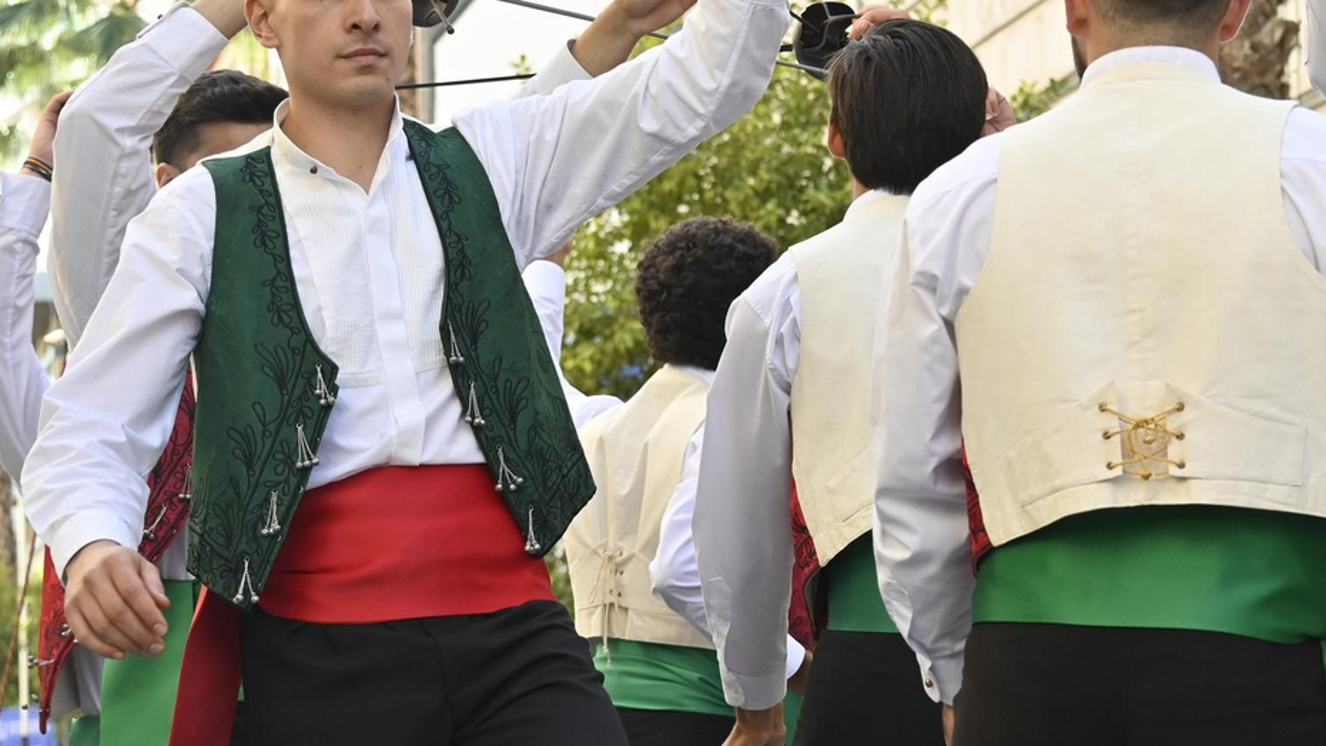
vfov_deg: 8.8
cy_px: 295
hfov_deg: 15.5
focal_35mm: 138
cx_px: 894
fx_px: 4848
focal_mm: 51
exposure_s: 1/400
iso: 500
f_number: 5.6
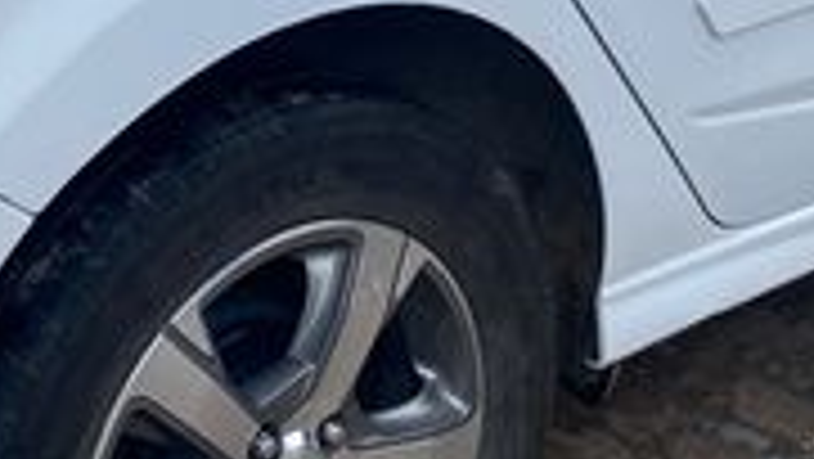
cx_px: 279
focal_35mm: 127
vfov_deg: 9.2
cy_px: -328
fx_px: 2742
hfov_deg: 16.8
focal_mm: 4.25
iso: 32
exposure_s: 1/2268
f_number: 1.8
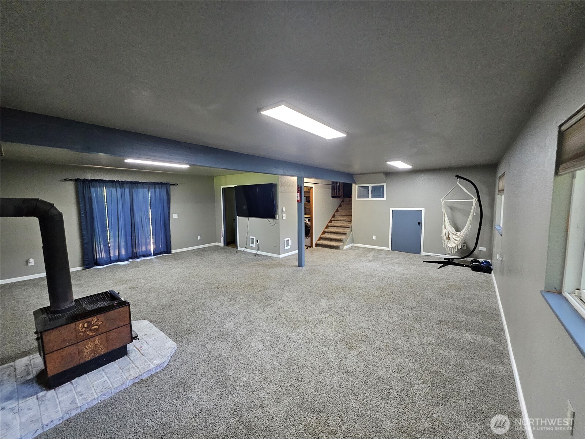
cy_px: 220
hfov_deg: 106.2
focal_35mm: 13
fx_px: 220
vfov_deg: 89.9
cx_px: 292
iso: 400
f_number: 2.2
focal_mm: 1.74
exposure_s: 1/60
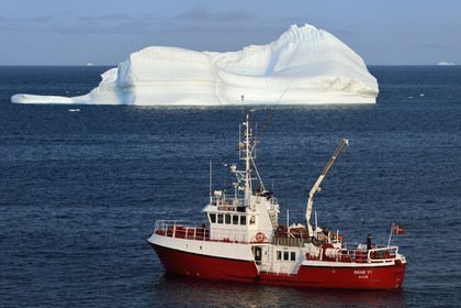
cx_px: 230
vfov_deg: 7.8
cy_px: 154
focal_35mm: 175
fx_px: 2241
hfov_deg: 11.7
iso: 200
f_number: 13
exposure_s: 1/250
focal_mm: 175
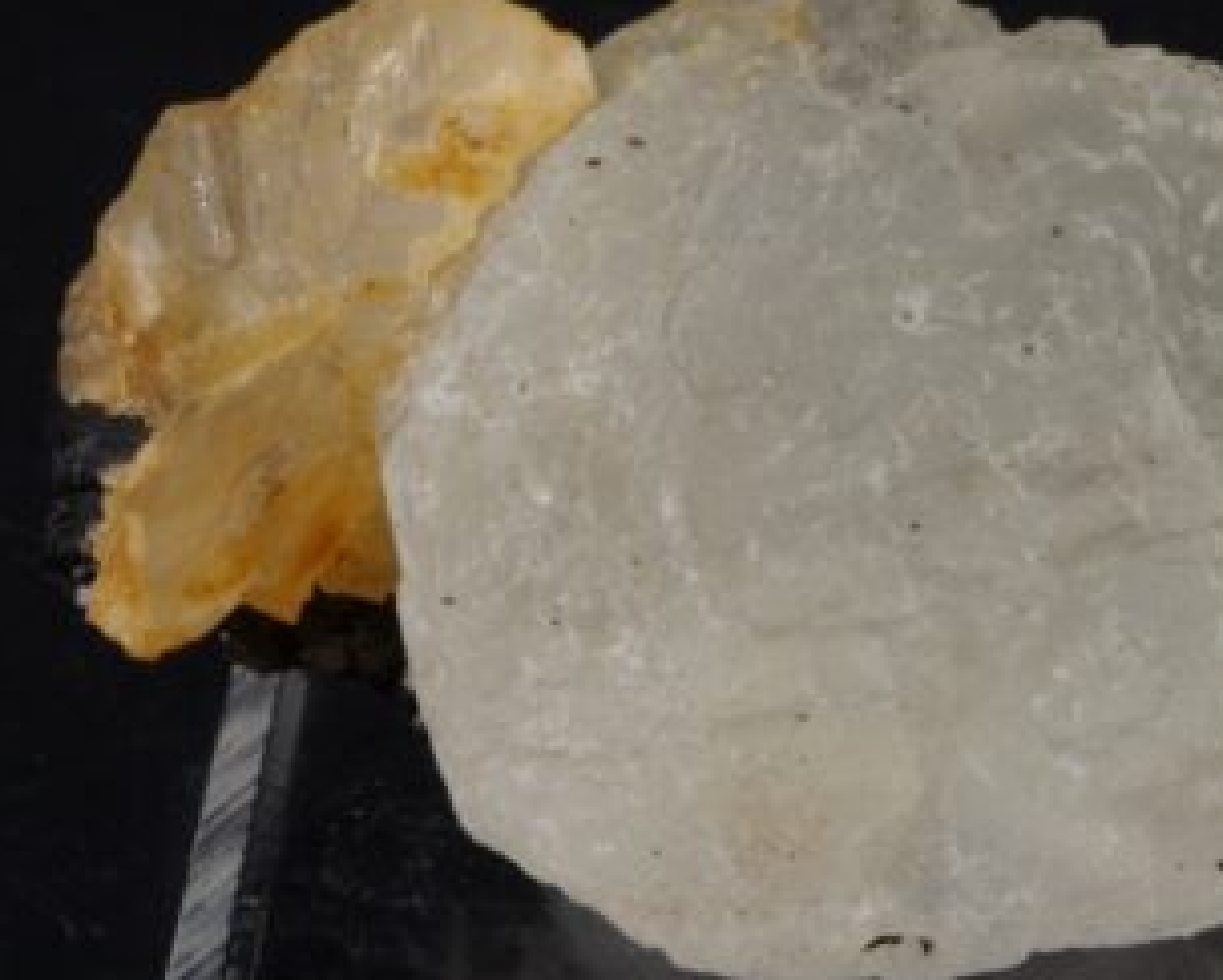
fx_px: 5036
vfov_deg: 11.1
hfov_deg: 13.8
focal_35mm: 139
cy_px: 458
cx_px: 876
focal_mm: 50
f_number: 5.6
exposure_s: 1/1.67
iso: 100
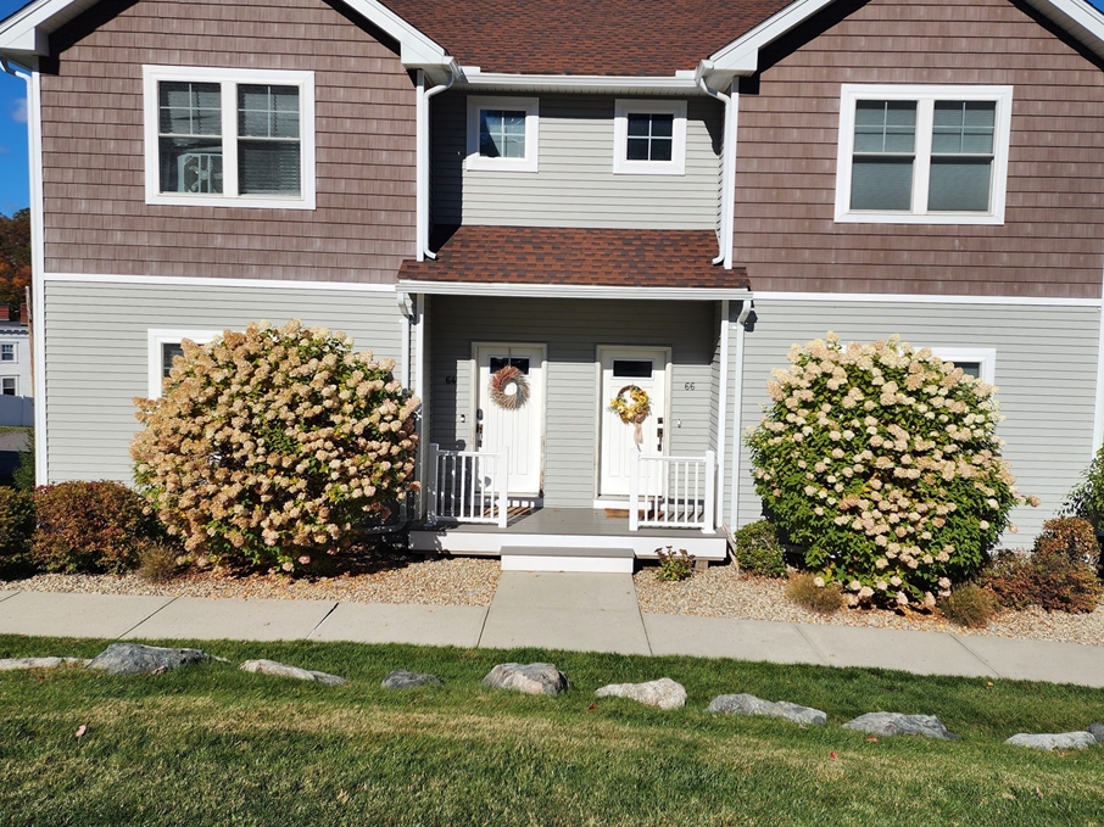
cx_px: 581
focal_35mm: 26
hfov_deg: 67.3
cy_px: 369
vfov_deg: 52.9
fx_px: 829
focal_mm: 6.4
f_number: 1.8
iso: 12
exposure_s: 1/2371
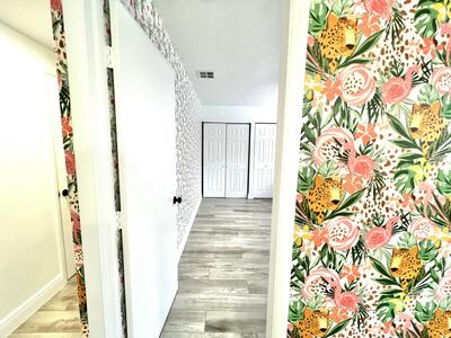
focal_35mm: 13
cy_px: 169
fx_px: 169
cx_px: 226
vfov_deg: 89.9
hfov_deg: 106.2
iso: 200
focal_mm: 1.57
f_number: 1.8
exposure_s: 1/120
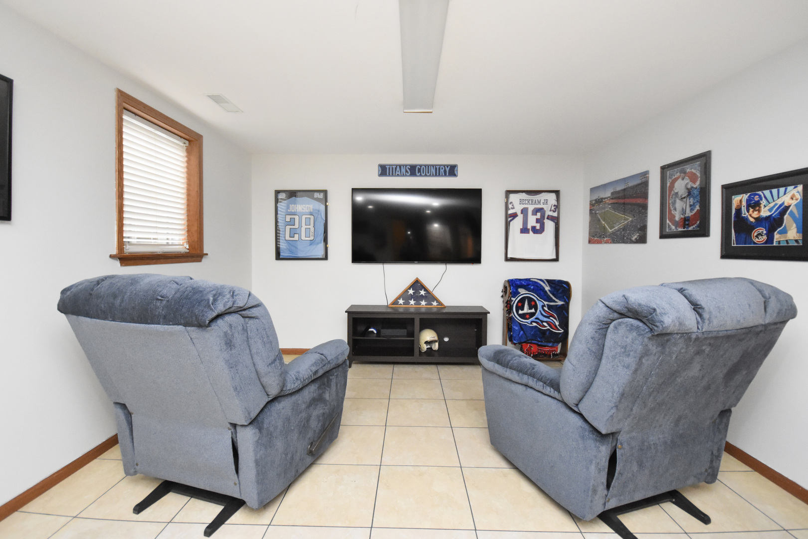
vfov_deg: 77.3
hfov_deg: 100.4
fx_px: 337
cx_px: 404
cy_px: 270
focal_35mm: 15
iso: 3200
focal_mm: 10
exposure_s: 1/60
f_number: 4
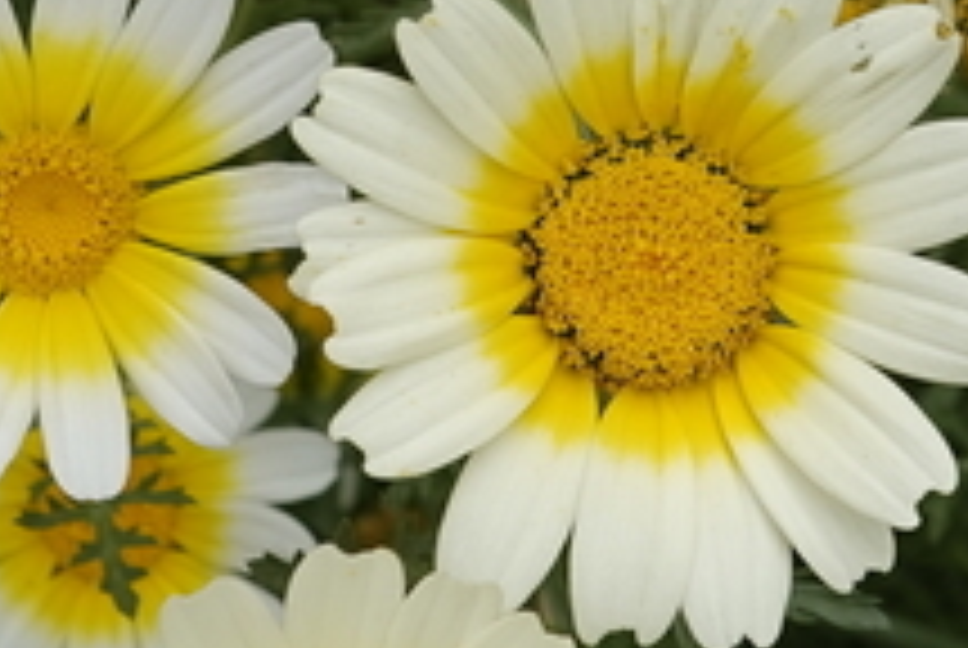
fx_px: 4416
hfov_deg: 12.5
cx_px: 545
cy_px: -112
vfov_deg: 8.3
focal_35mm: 164
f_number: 4
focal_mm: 11.51
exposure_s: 1/250
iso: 100
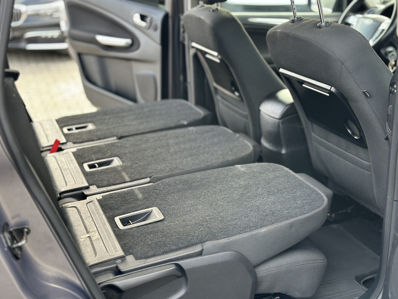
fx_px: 552
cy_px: 150
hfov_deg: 39.7
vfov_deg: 30.3
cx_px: 199
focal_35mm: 48
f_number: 1.78
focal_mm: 6.86
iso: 100
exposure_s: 1/121
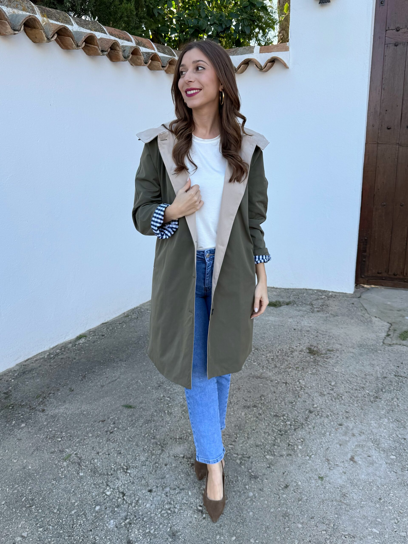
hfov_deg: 56.8
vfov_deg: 71.6
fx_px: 377
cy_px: 272
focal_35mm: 24
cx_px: 204
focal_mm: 6.76
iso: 80
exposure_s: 1/617
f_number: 1.78
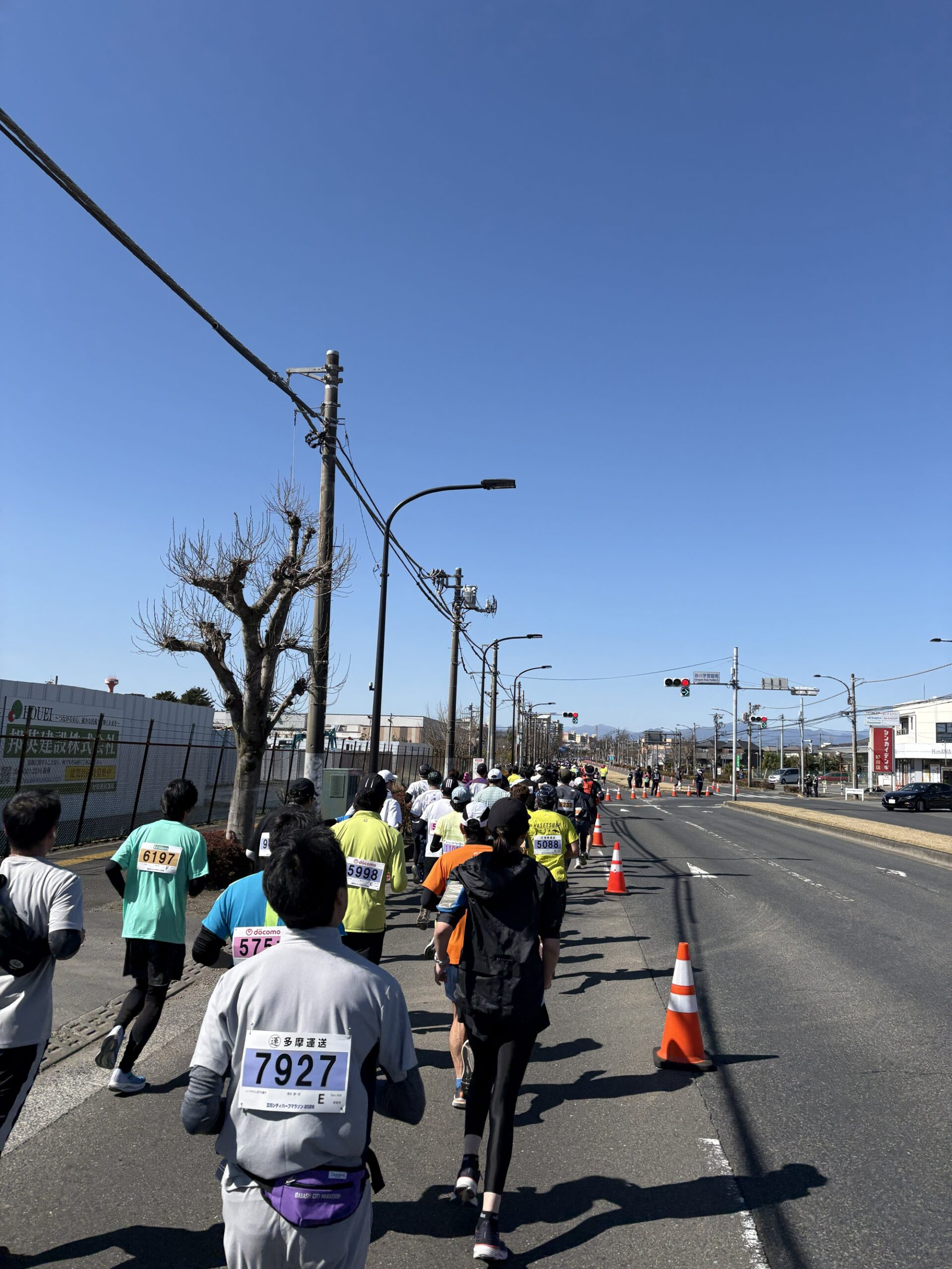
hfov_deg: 53.1
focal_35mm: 26
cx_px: 476
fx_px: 953
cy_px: 634
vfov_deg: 67.3
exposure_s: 1/4065
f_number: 1.6
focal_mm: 5.96
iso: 50
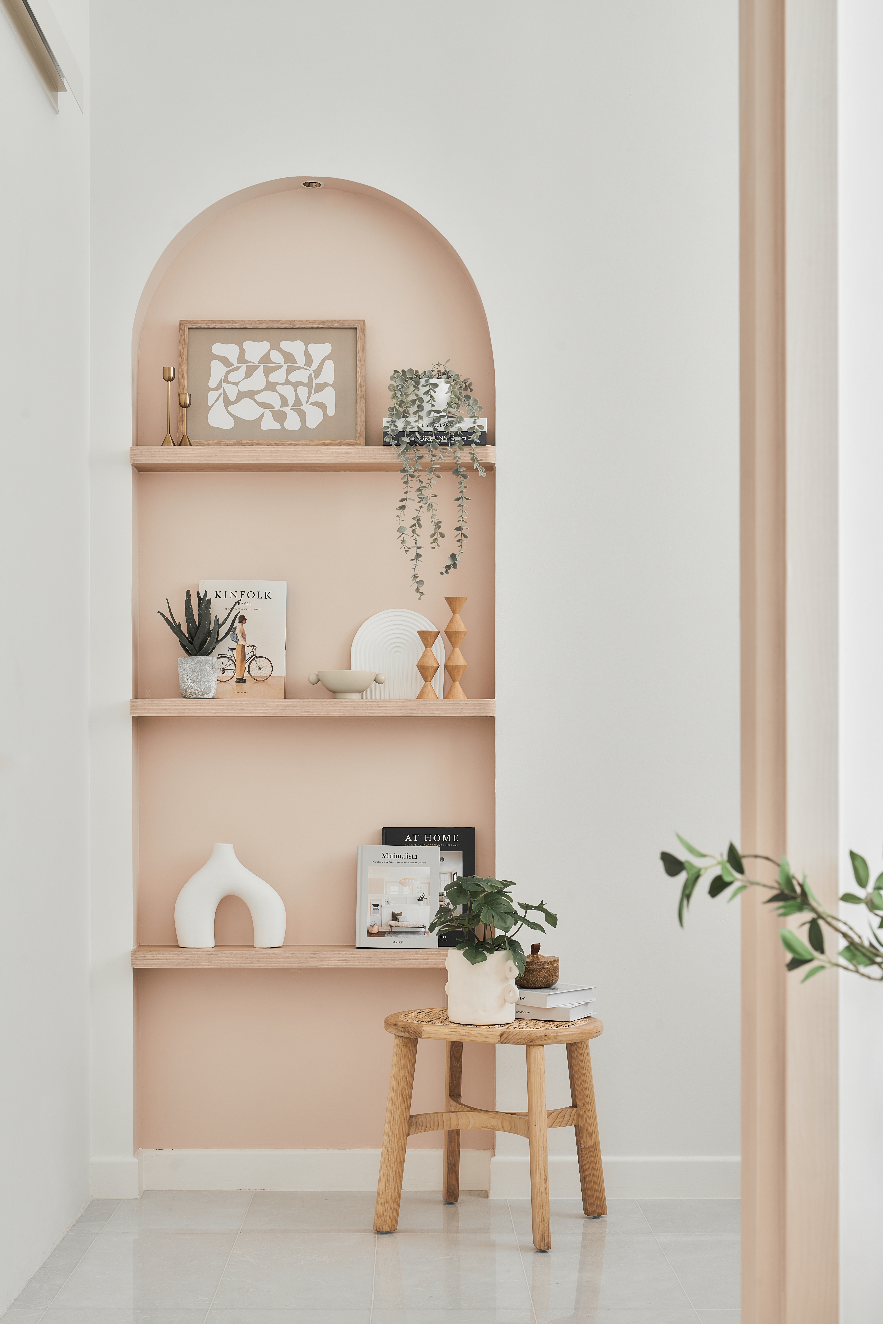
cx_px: 442
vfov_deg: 39.6
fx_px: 1839
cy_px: 662
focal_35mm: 50
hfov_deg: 27.0
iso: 100
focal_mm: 50
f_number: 11
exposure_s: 1/1.25
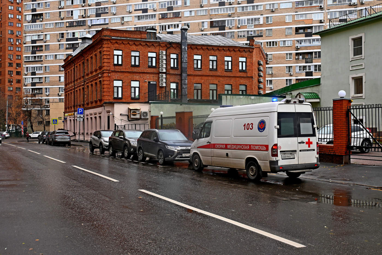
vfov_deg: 35.5
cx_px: 191
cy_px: 128
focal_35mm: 38
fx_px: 398
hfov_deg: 51.3
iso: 200
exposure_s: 1/40
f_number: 8
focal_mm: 25
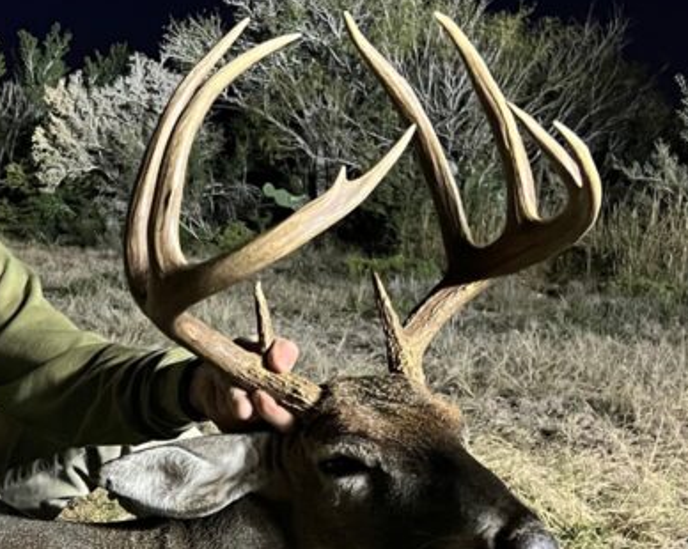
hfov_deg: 26.6
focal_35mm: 67
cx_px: -23
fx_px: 1364
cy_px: 443
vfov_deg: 22.5
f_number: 1.5
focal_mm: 5.7
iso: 640
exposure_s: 1/35
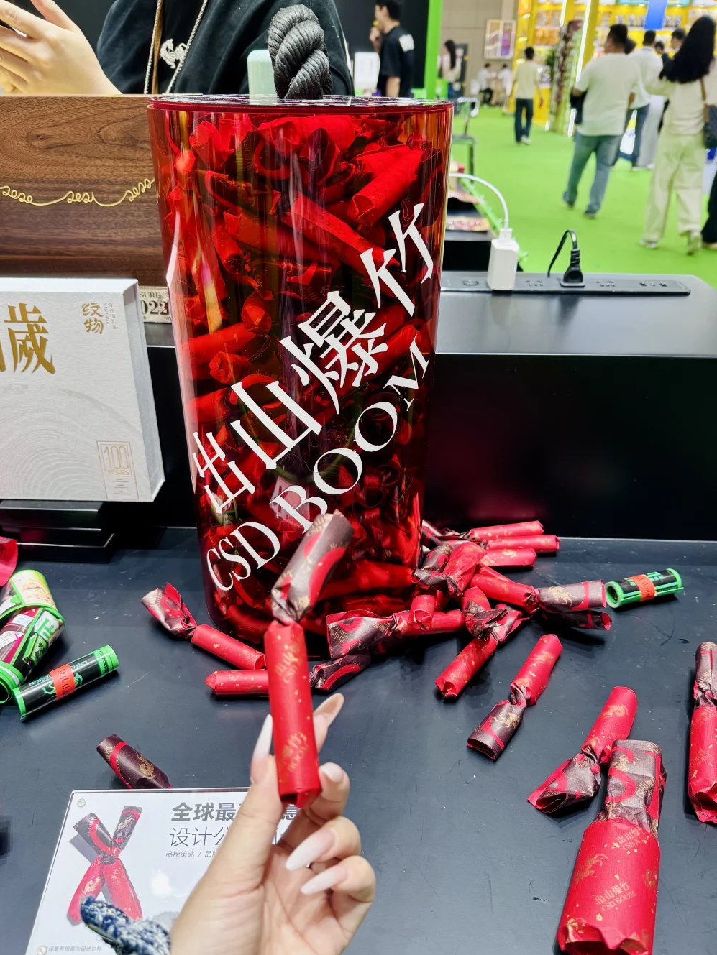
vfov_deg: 67.3
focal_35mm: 26
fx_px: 718
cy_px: 499
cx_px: 346
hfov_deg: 53.1
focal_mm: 6.76
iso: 160
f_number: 1.78
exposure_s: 1/100
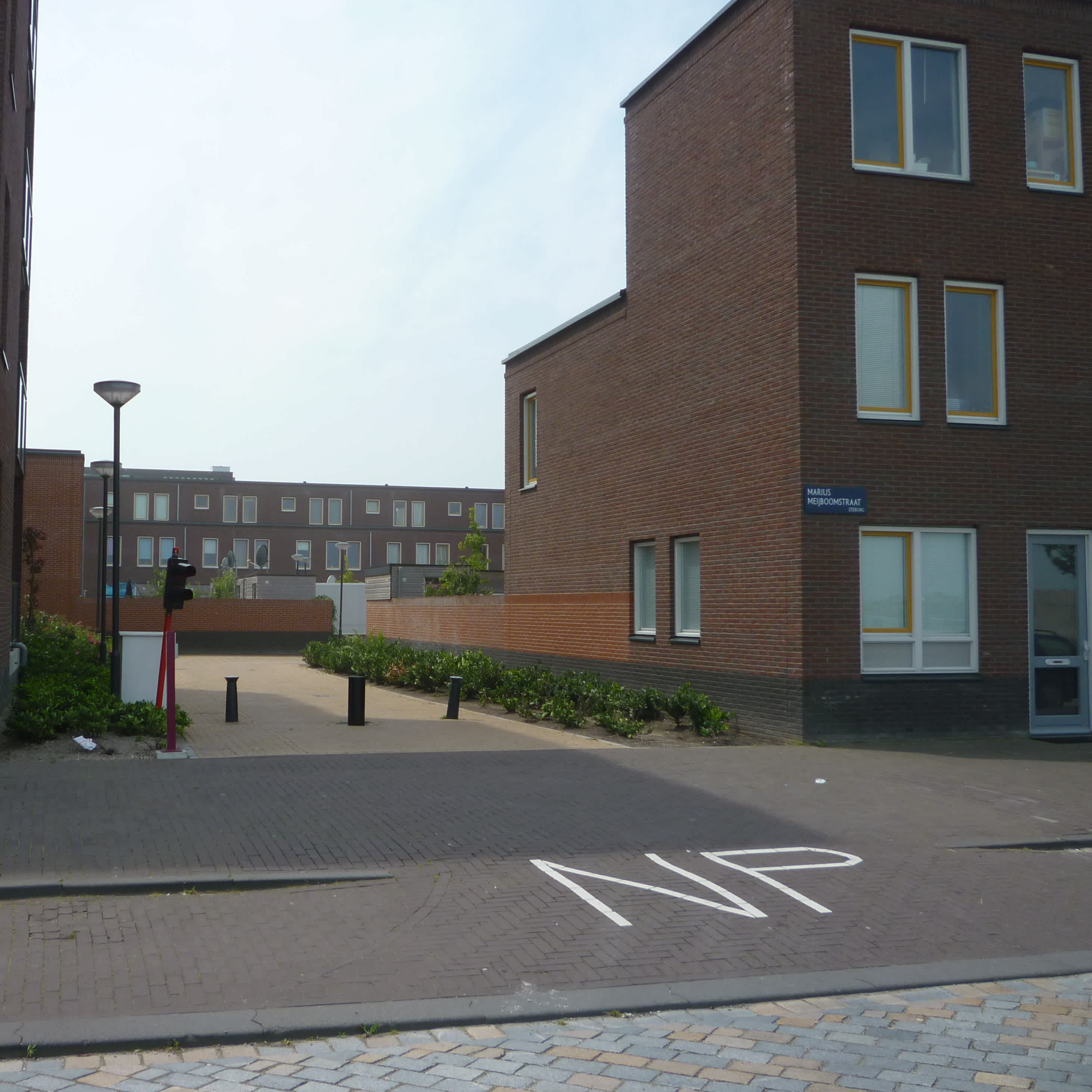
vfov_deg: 47.2
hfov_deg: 46.8
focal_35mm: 35
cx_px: 412
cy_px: 544
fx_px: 1249
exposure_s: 1/640
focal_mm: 5.2
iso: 80
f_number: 4
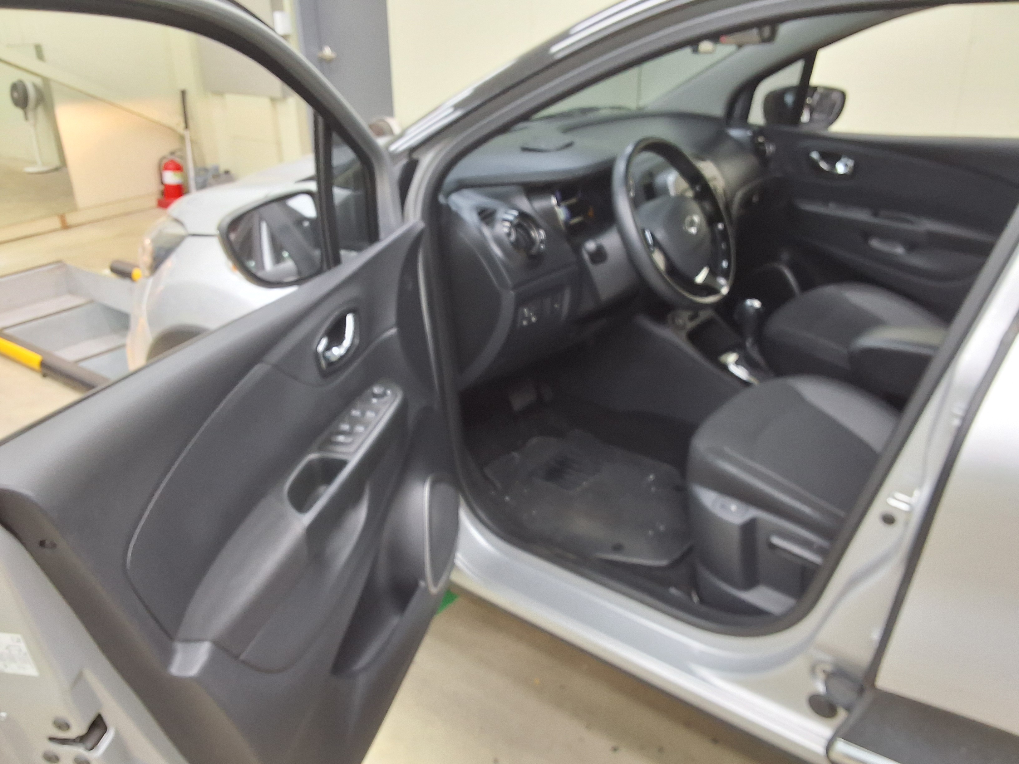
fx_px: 824
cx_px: 510
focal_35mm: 28
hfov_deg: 63.4
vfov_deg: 49.7
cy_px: 382
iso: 100
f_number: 1.9
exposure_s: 1/40
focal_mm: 2.91
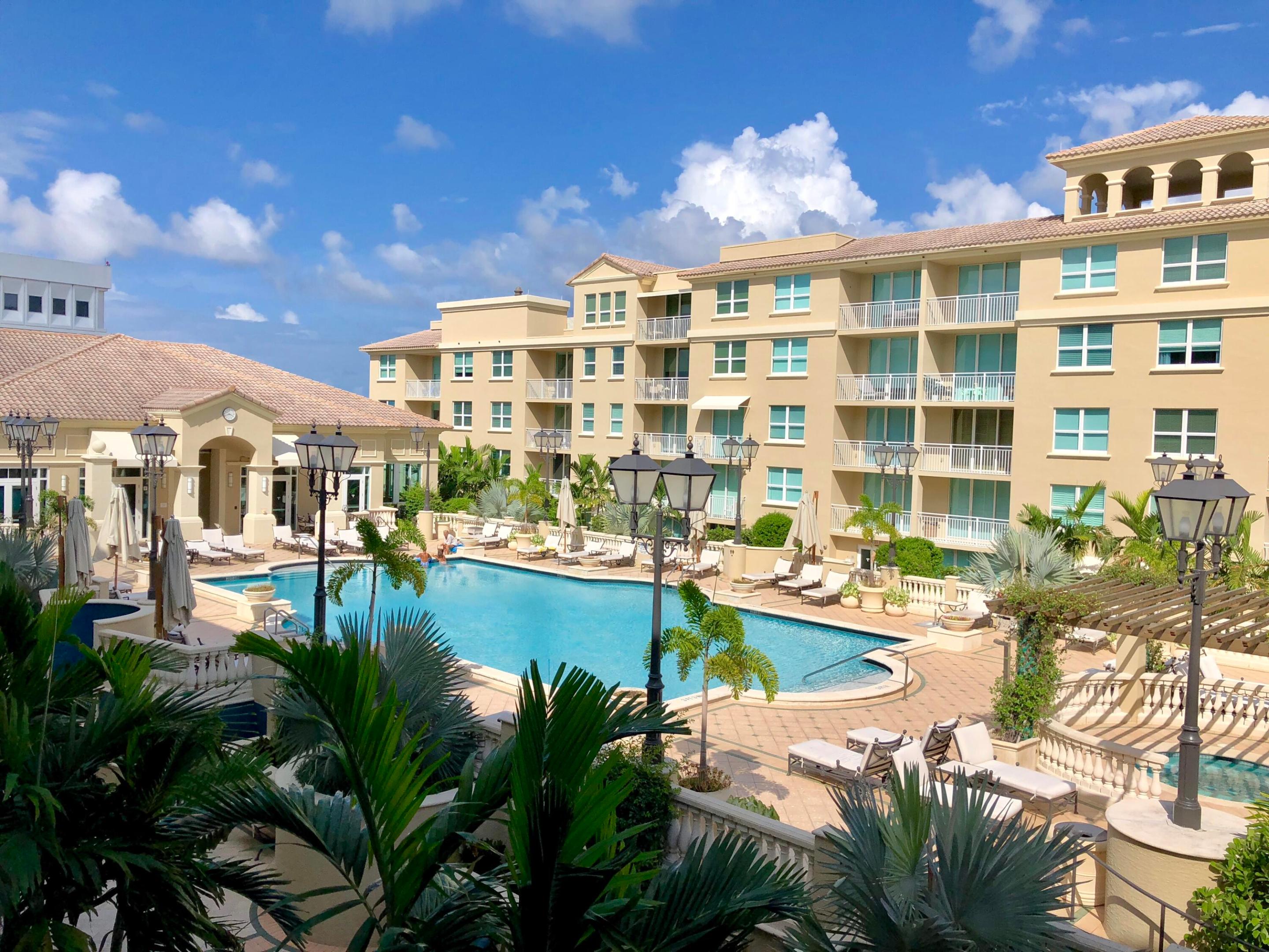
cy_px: 476
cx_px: 634
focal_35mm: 28
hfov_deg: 63.4
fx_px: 1026
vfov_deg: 49.7
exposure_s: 1/4049
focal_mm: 4
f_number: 1.8
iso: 25
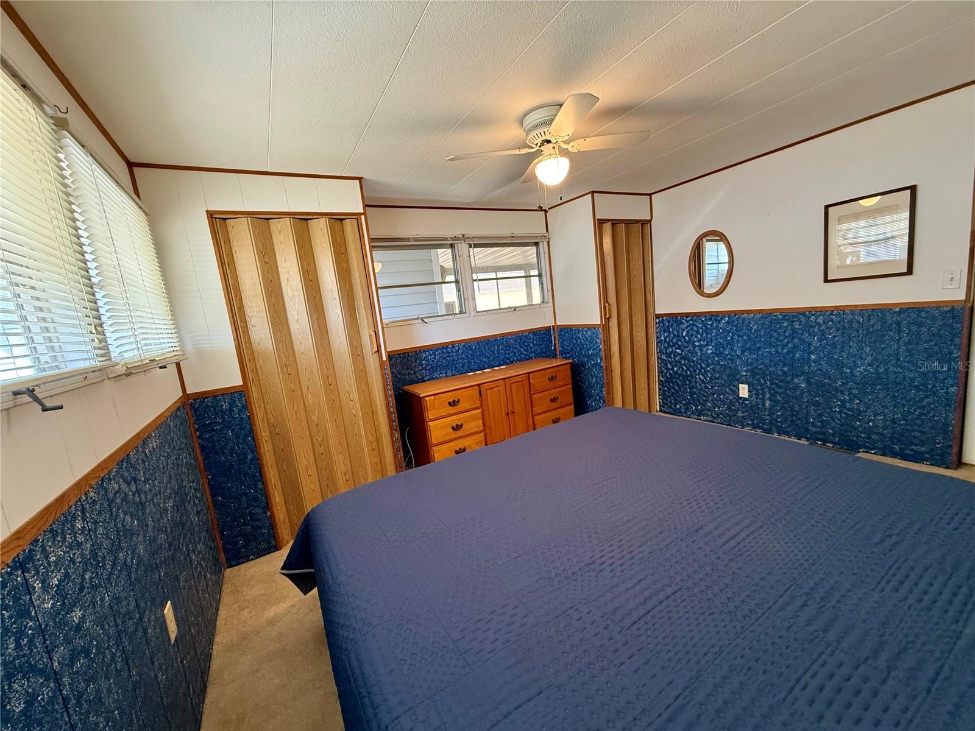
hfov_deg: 102.1
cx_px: 488
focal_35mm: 14
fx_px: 394
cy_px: 366
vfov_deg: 85.7
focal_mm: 2.22
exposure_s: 1/60
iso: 320
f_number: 2.2
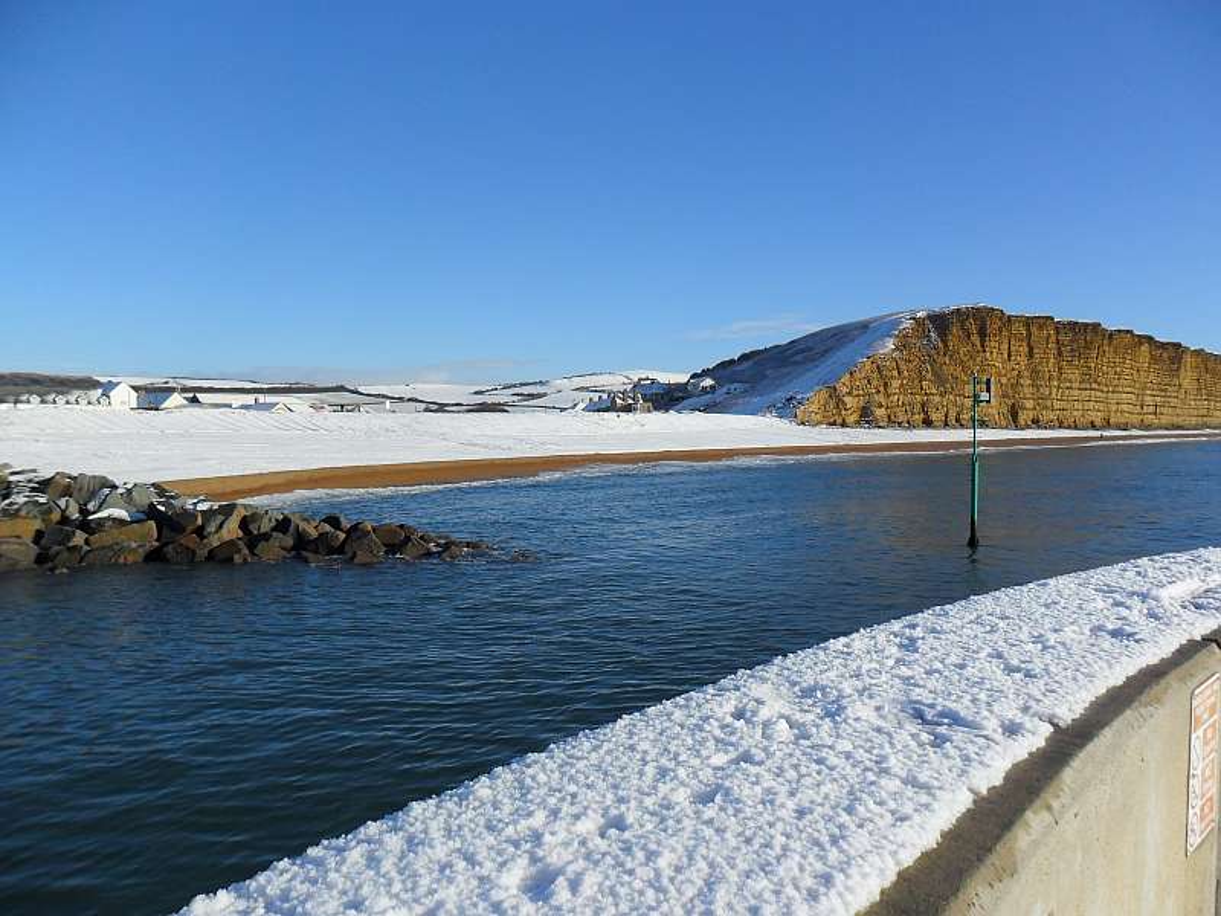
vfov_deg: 51.4
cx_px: 610
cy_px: 458
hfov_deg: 65.3
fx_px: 952
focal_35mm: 27
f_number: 8.9
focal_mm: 4.9
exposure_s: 1/350
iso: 100
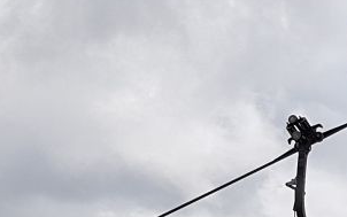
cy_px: 439
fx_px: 1381
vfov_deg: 8.5
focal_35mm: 146
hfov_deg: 13.4
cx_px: 548
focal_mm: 4.2
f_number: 1.7
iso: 50
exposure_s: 1/2904
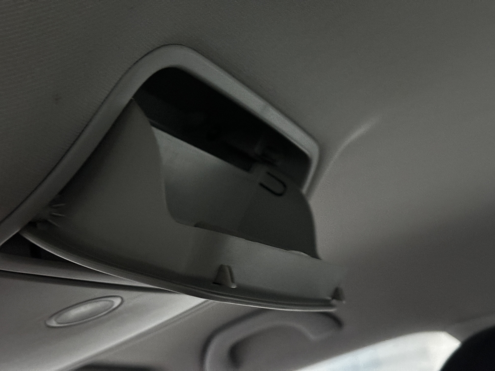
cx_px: 248
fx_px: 686
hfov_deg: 39.7
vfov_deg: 30.3
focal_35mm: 48
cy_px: 186
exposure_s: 1/20
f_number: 1.78
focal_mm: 6.86
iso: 800
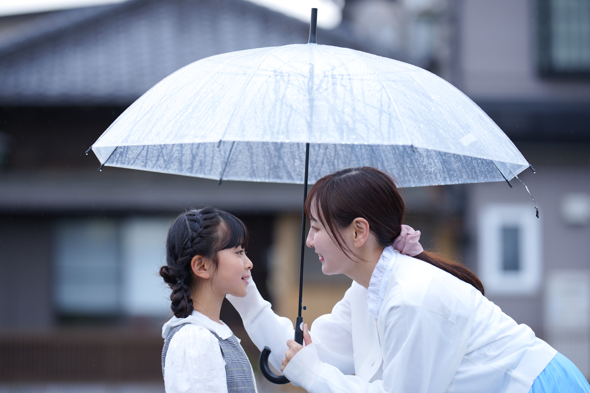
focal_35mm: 135
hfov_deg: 15.2
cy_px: 196
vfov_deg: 10.2
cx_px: 295
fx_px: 2212
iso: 400
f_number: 2.2
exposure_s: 1/250
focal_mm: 135
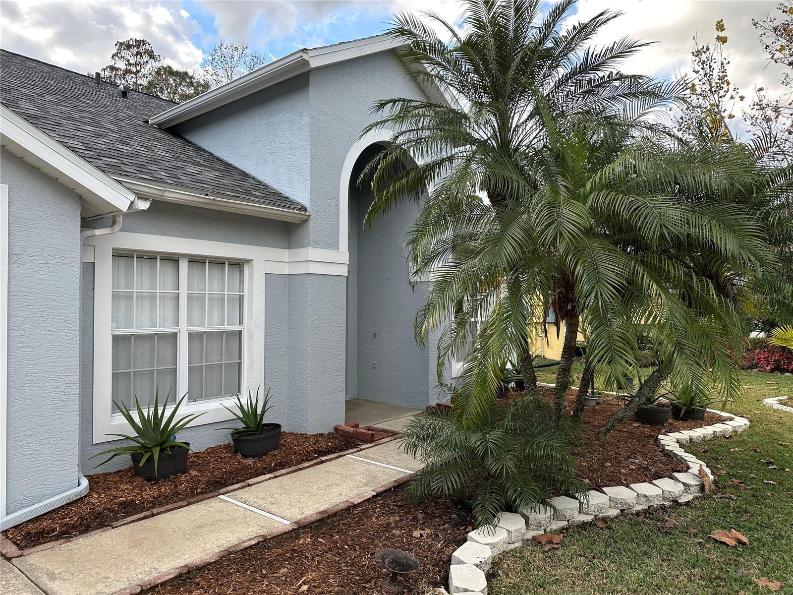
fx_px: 550
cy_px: 298
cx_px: 396
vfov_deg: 56.8
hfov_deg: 71.6
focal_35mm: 24
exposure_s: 1/663
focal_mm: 6.86
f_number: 1.78
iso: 80
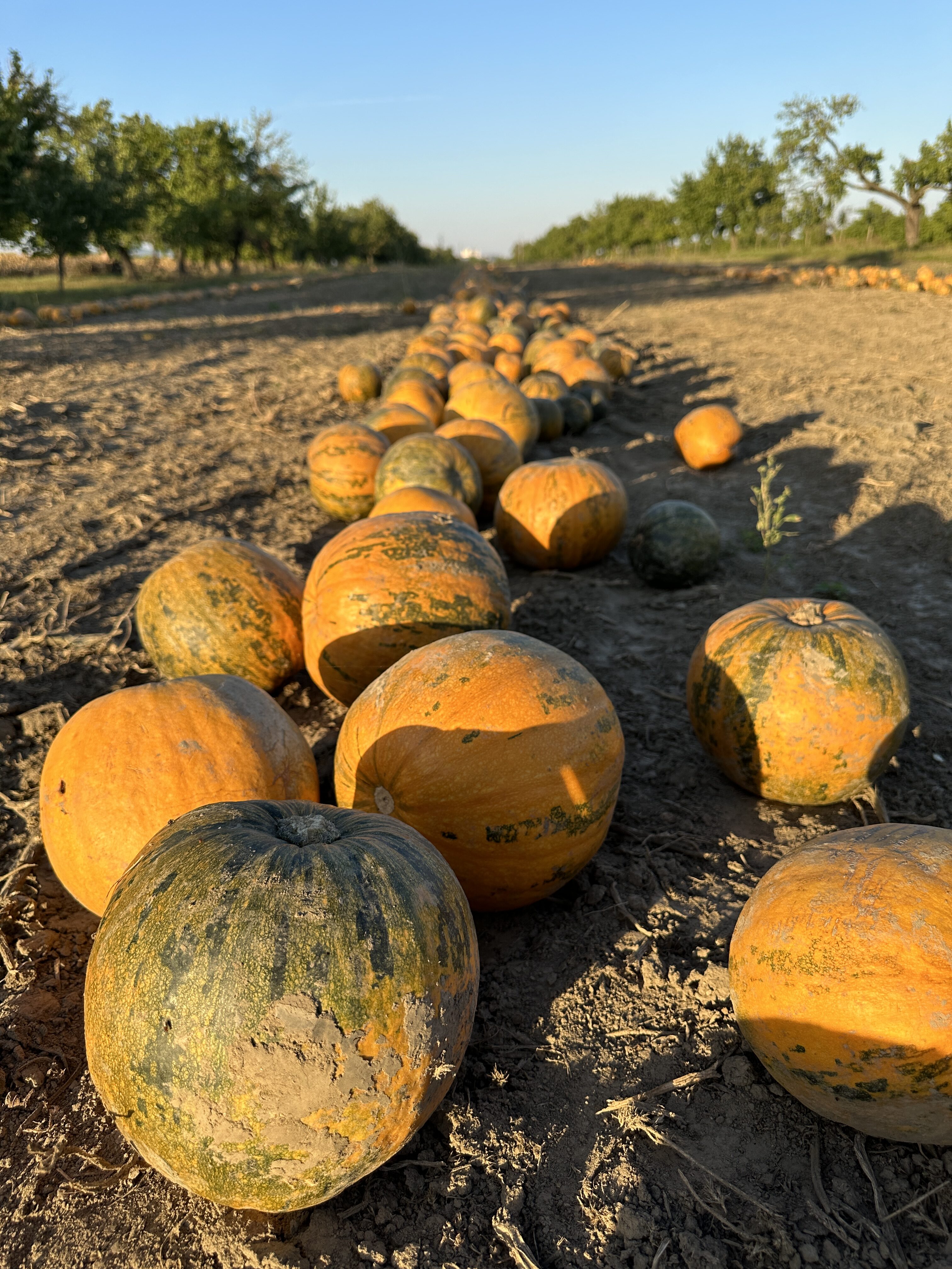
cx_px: 476
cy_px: 634
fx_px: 880
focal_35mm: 24
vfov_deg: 71.6
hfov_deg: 56.8
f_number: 1.78
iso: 80
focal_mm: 6.86
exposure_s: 1/1289
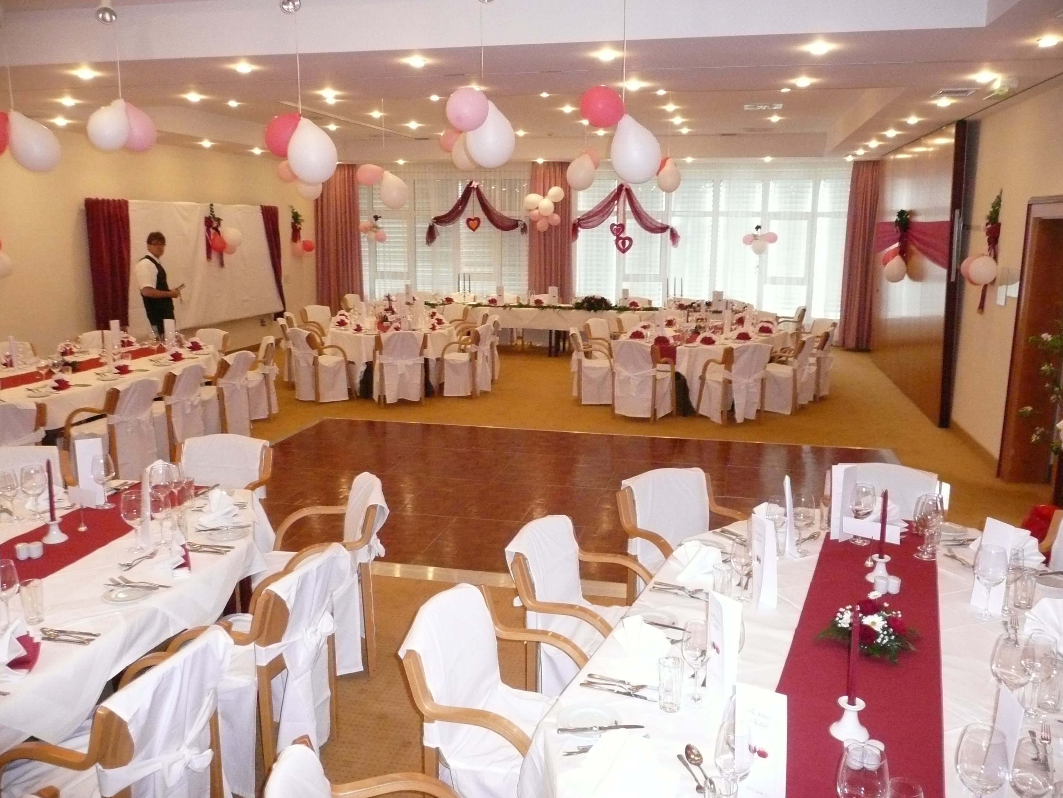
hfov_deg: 63.4
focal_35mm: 28
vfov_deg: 49.7
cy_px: 399
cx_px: 532
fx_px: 860
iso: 640
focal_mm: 4.6
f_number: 3.3
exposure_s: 1/30
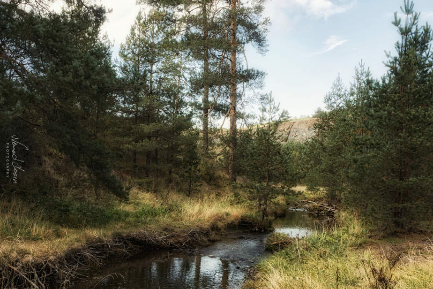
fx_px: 574
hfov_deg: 41.3
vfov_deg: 28.1
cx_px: 217
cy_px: 185
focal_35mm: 48
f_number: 8
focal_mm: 21
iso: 200
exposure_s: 1/100
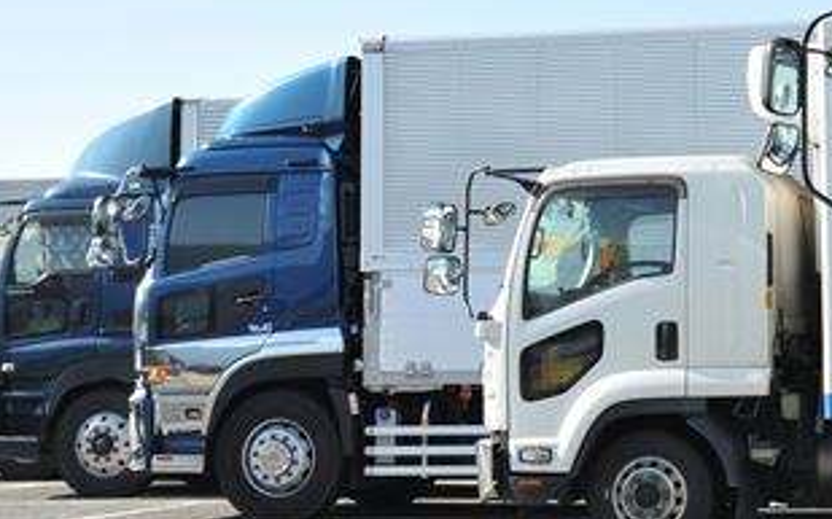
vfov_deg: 13.7
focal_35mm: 95
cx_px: 794
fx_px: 2154
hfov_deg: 21.2
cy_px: 180
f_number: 10
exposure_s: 1/160
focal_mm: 40
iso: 200
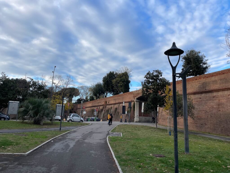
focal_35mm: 26
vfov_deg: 53.1
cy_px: 86
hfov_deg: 67.3
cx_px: 115
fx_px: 173
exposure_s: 1/1289
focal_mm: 4.2
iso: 50
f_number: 1.6
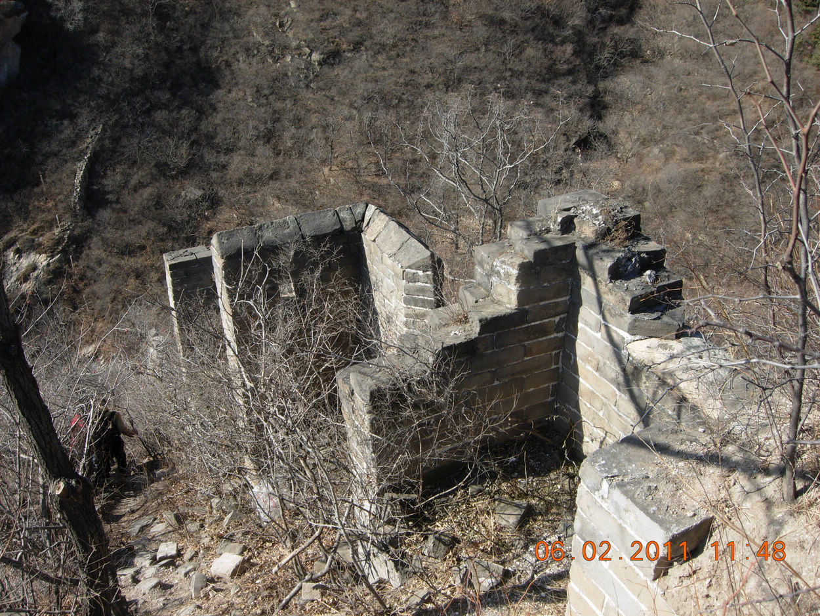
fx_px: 853
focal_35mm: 36
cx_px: 410
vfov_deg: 39.7
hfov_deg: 51.3
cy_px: 308
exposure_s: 1/215
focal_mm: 7.5
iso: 50
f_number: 5.4
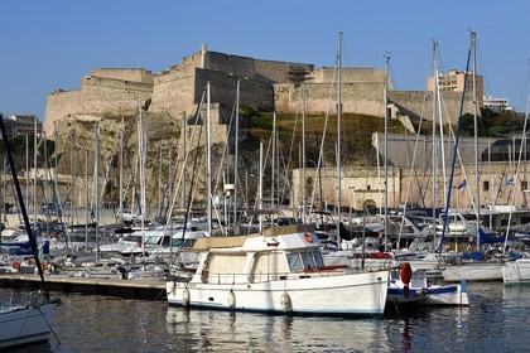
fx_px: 1030
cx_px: 265
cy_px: 176
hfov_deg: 28.8
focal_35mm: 70
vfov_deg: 19.5
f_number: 13
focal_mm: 70
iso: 200
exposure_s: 1/320
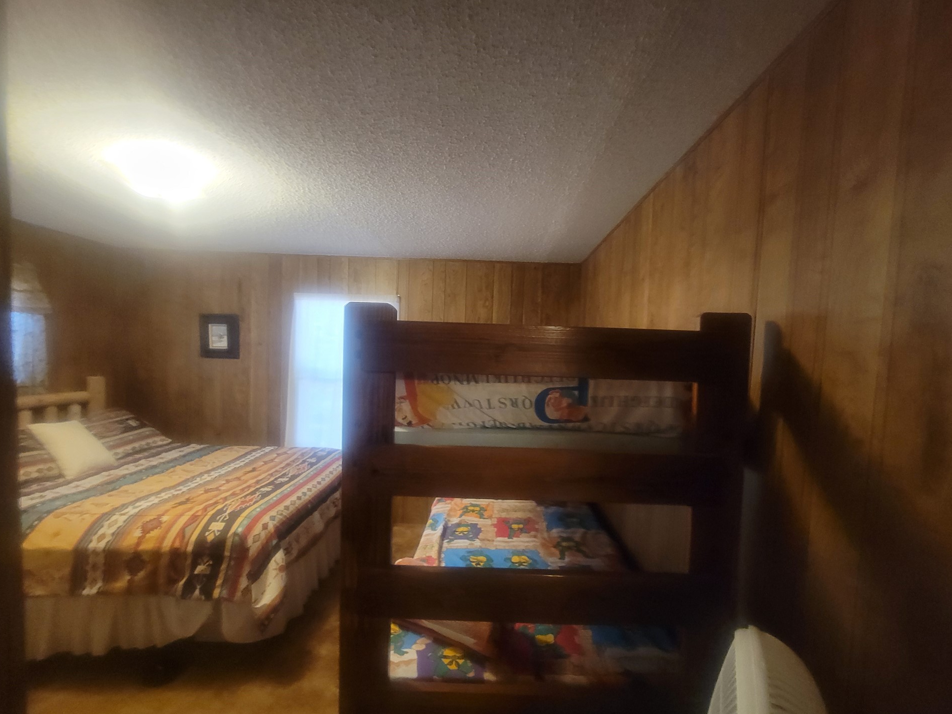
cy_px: 376
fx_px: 385
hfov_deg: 102.0
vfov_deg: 85.6
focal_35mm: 14
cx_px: 498
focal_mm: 2.2
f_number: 2.2
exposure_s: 1/30
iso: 640
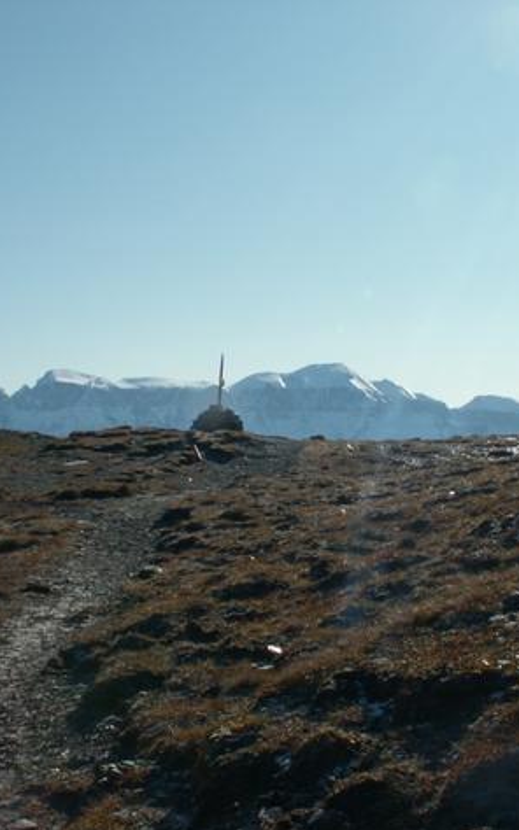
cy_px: 417
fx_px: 1427
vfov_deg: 32.5
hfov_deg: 20.6
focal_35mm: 63
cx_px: 291
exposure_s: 1/320
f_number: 8
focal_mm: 7.23
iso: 50
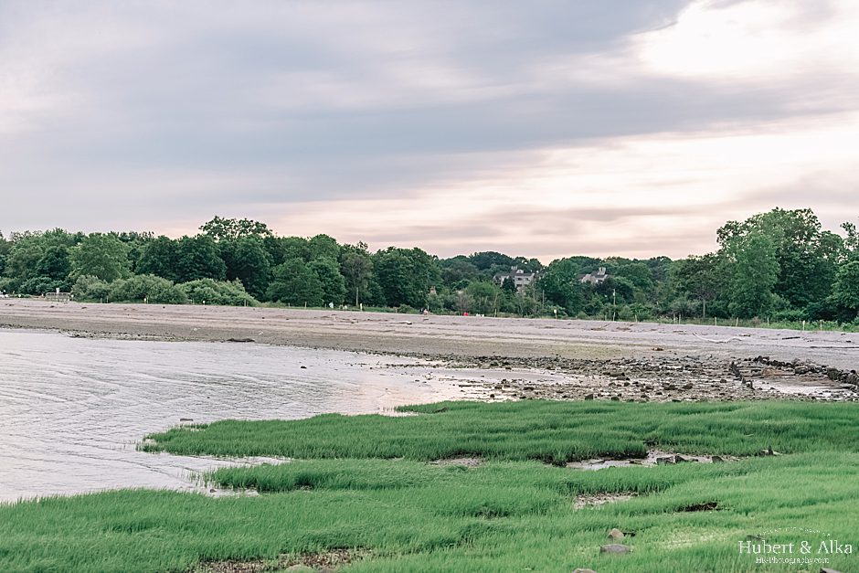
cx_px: 430
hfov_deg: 28.8
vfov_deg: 19.5
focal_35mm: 70
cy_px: 286
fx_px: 1670
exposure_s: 1/2000
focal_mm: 70
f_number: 2.8
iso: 400
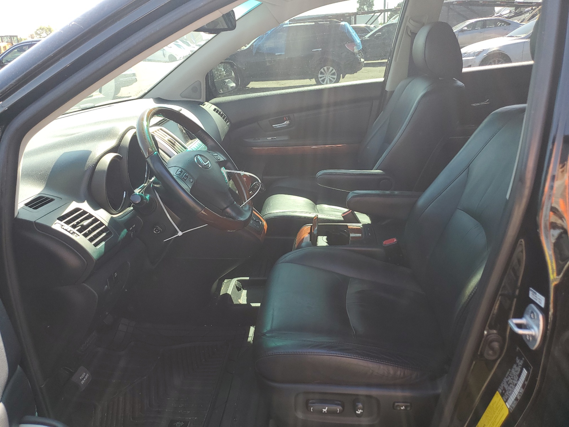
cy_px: 214
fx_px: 427
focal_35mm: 26
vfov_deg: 53.1
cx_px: 284
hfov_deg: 67.3
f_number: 1.5
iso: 50
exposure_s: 1/303
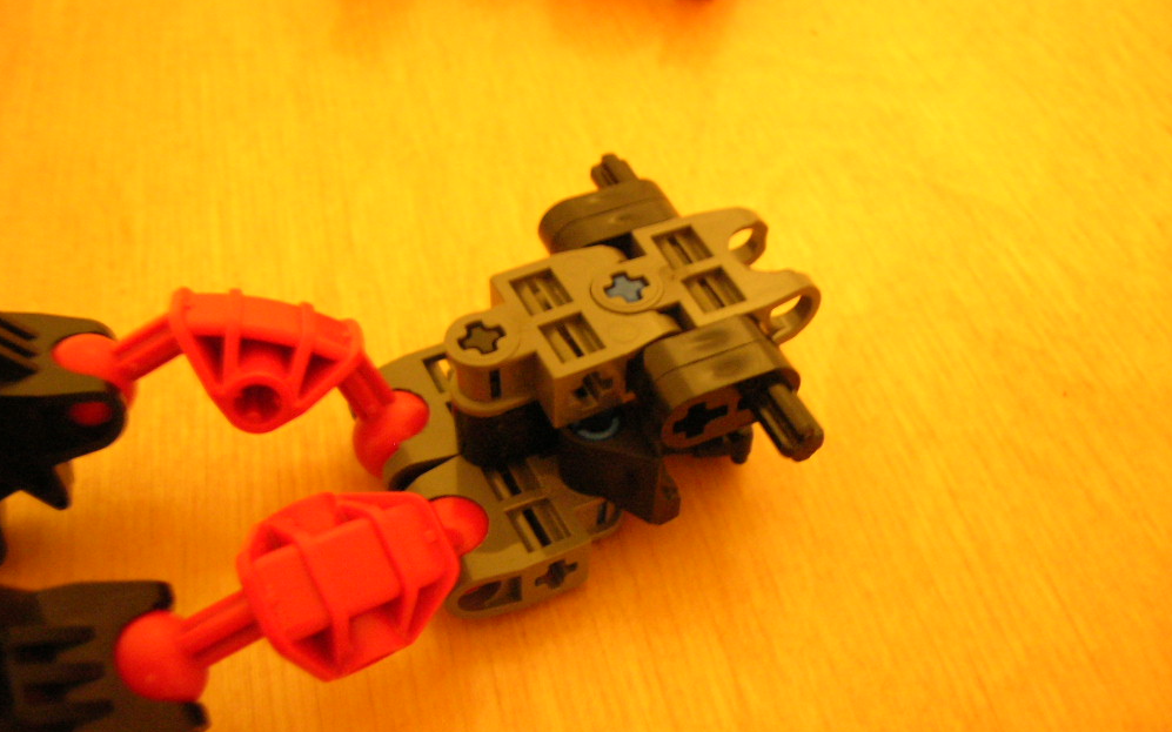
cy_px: 370
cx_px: 592
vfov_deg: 34.4
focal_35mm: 37
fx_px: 1182
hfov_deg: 52.8
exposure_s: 1/3.1
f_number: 2.9
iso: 200
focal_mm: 5.7
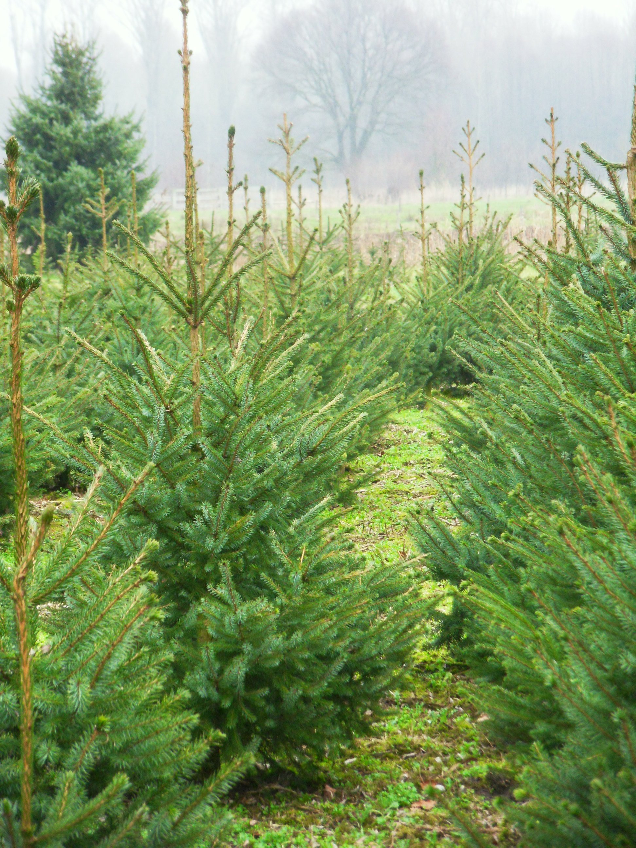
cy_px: 424
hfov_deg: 8.5
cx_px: 318
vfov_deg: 11.3
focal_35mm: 175
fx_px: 4287
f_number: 5.9
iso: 200
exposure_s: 1/90
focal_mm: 30.6
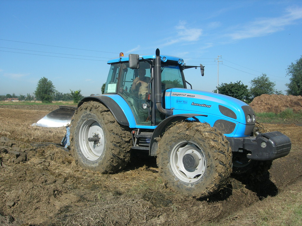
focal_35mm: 38
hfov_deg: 49.0
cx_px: 151
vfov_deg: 37.7
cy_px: 113
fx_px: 332
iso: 64
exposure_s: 1/579
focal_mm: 7.8
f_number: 4.8
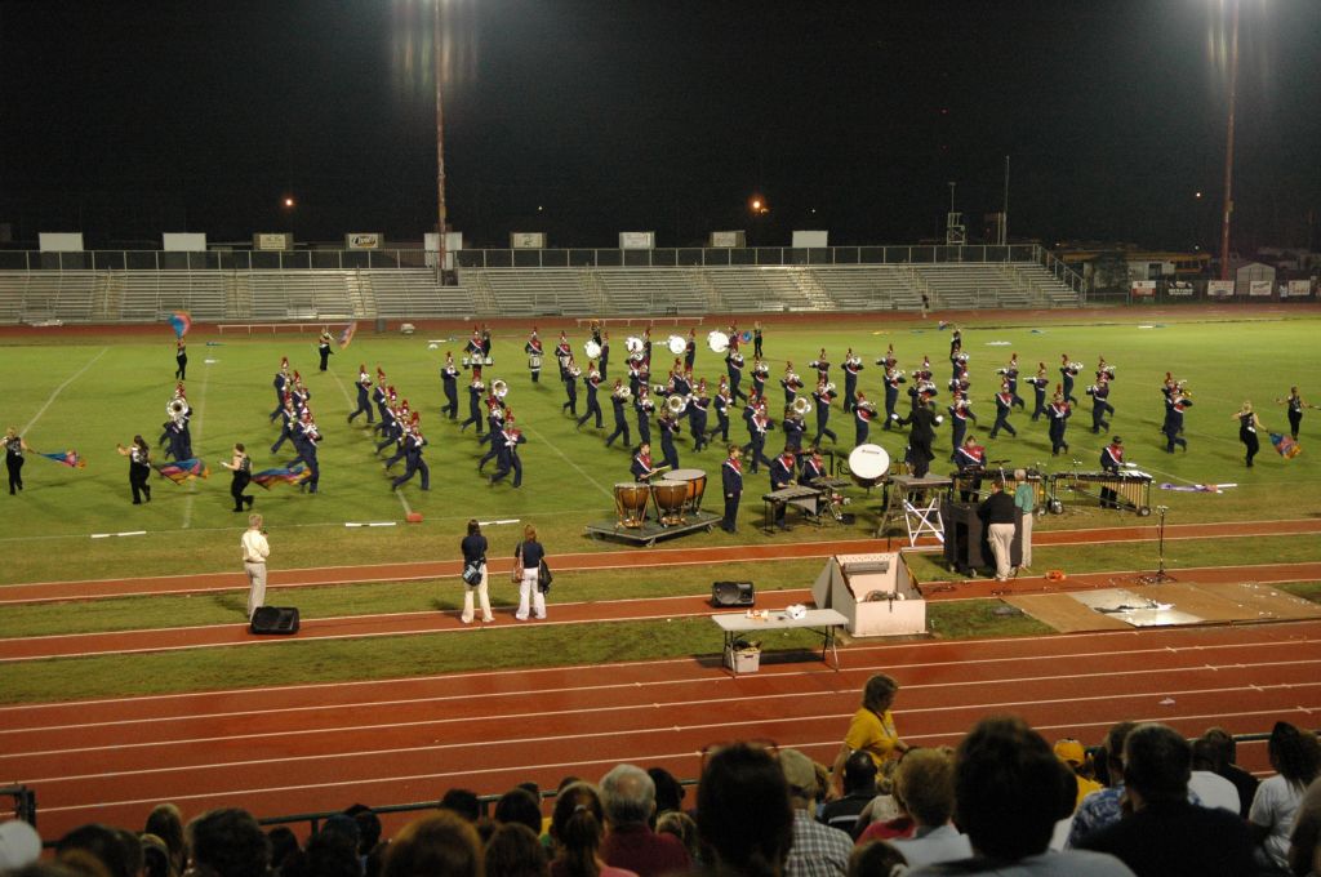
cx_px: 660
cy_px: 438
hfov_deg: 42.4
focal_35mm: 46
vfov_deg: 28.9
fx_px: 1704
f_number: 2.8
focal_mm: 31
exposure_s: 1/60
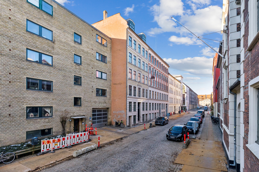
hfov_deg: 91.5
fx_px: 126
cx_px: 130
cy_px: 86
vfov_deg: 68.7
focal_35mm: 18
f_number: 7.1
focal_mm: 11.7
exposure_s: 1/400
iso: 400
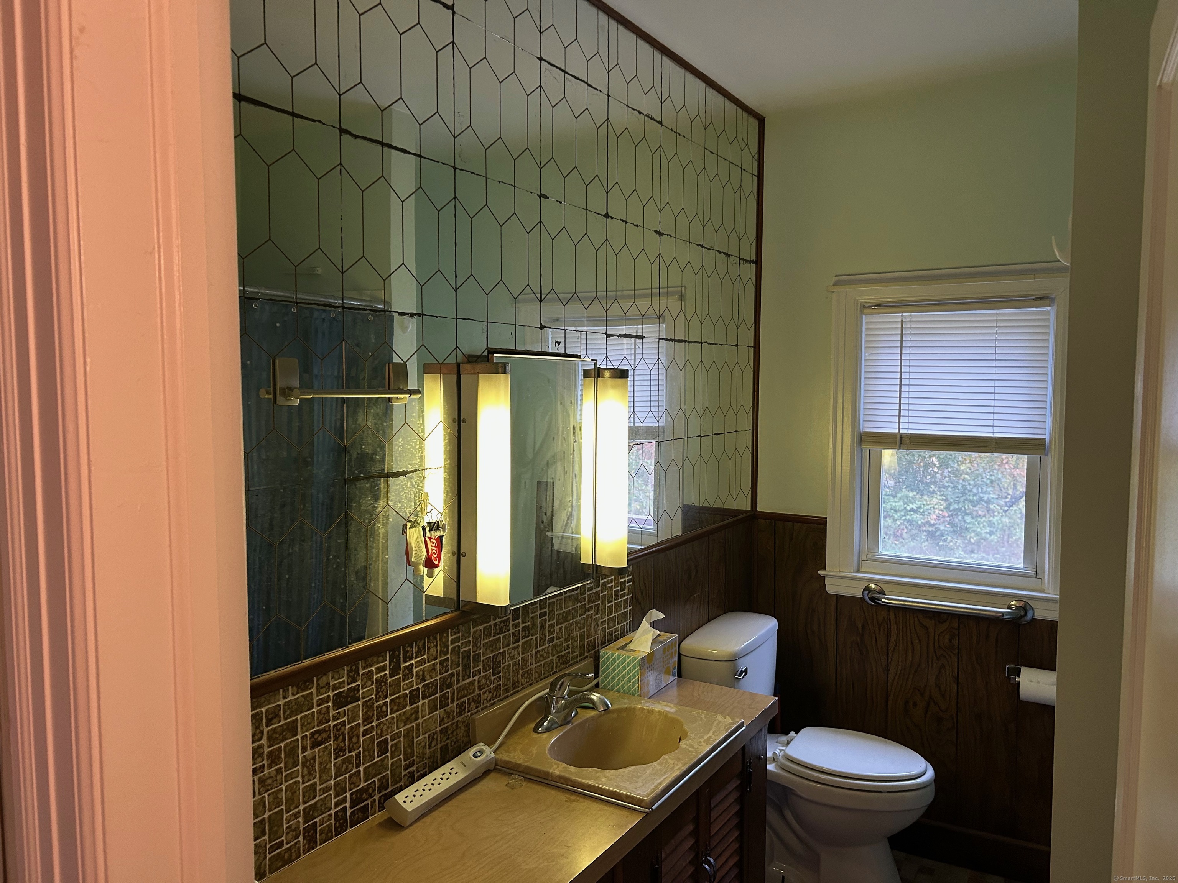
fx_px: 885
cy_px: 442
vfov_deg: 53.1
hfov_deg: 67.3
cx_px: 589
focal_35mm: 26
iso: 200
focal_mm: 5.7
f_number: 1.5
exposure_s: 1/60
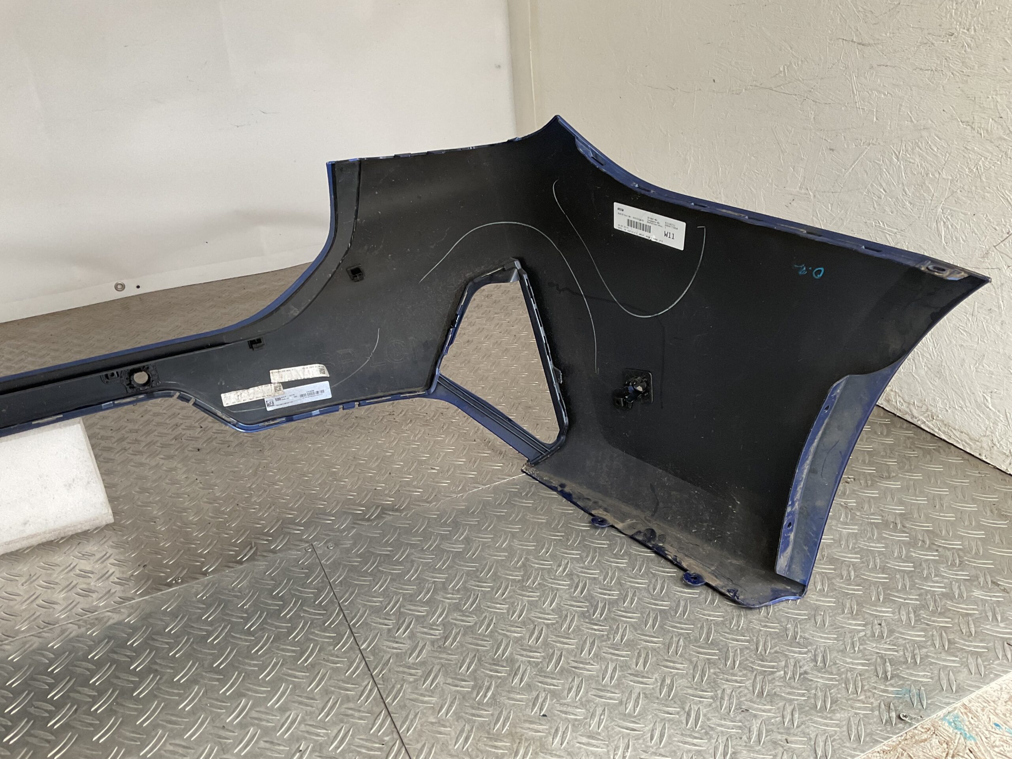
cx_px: 506
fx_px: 848
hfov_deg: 61.7
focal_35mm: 29
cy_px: 380
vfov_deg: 48.2
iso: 64
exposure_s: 1/50
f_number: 1.8
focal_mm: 3
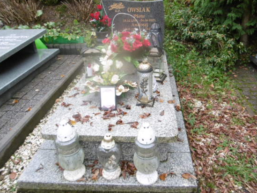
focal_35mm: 28
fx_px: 208
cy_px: 81
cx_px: 145
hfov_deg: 63.3
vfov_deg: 49.5
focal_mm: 4.3
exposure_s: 1/60
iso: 100
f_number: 3.1
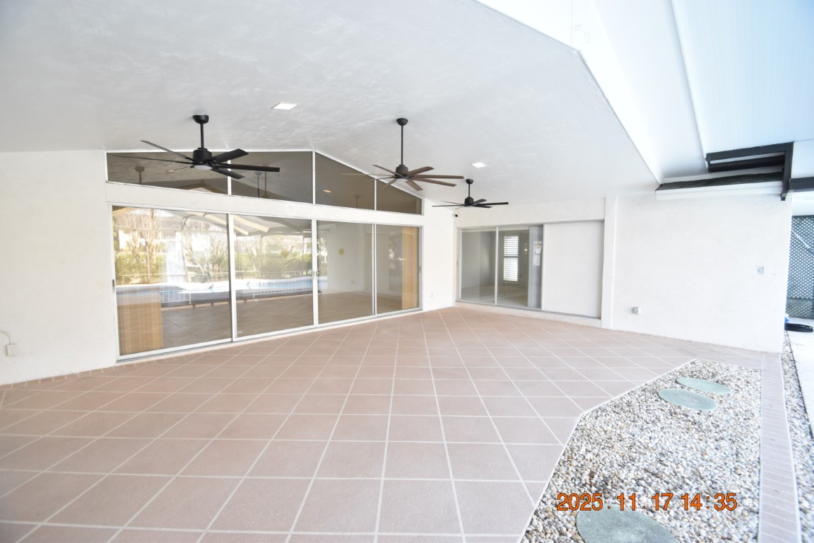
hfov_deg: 100.4
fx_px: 339
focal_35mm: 15
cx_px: 407
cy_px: 272
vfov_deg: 77.3
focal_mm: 10
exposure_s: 1/125
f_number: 3.5
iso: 800
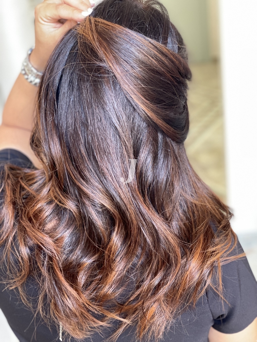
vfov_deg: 36.8
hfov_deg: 28.0
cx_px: 128
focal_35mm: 52
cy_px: 171
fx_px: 515
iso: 250
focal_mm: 6
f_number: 2
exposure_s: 1/40
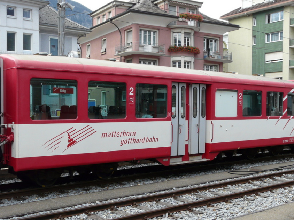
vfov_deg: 32.2
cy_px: 121
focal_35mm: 45
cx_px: 147
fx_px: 382
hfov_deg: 42.1
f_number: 4
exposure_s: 1/160
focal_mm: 6.3
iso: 100
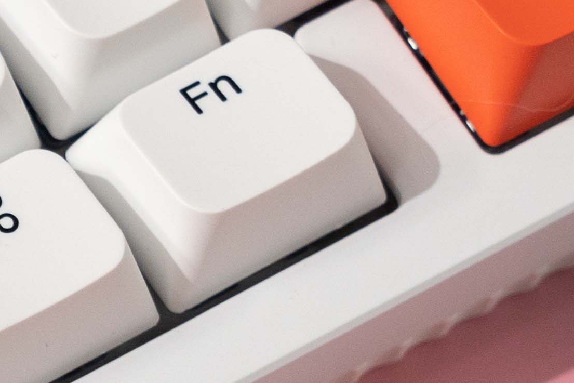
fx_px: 5964
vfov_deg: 3.7
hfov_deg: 5.4
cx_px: -416
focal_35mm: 374
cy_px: 598
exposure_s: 1/125
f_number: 9
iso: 800
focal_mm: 70
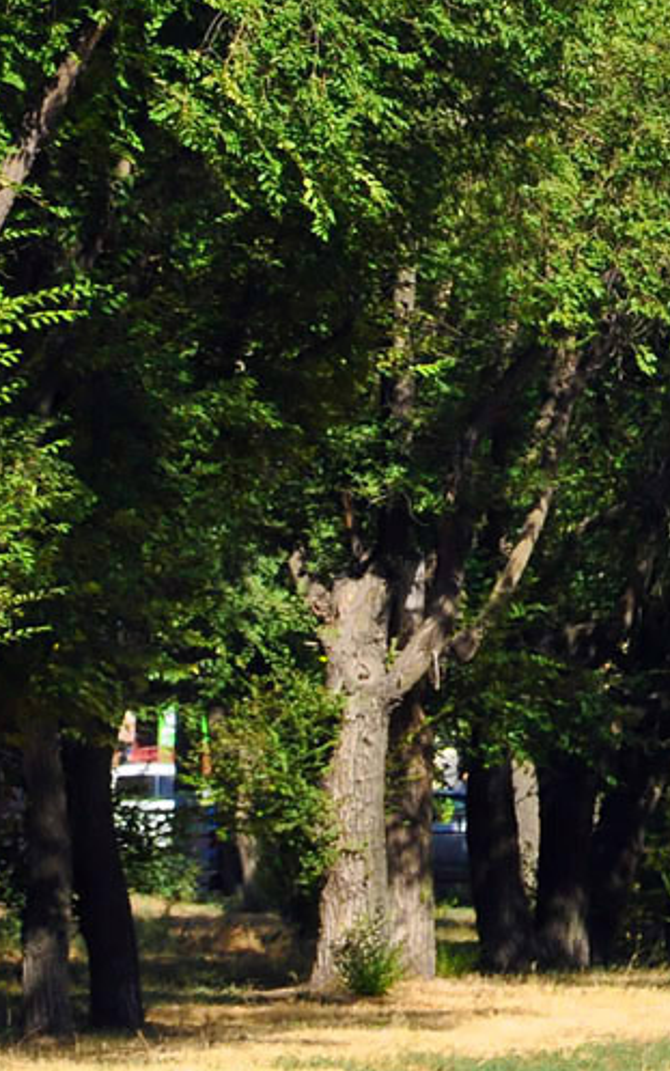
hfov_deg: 3.4
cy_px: 488
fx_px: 11303
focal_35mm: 387
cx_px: 1265
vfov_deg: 5.4
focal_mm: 105
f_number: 7.1
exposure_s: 1/400
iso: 200
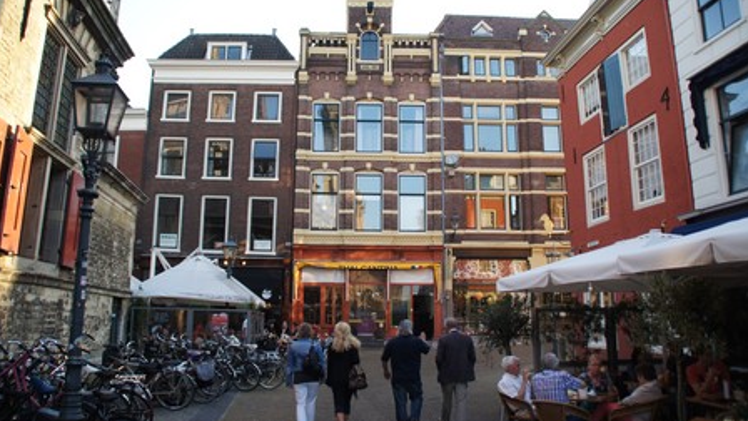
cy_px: 193
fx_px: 575
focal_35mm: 29
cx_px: 367
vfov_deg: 40.1
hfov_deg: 66.1
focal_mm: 18
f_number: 4.5
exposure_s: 1/80
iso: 100
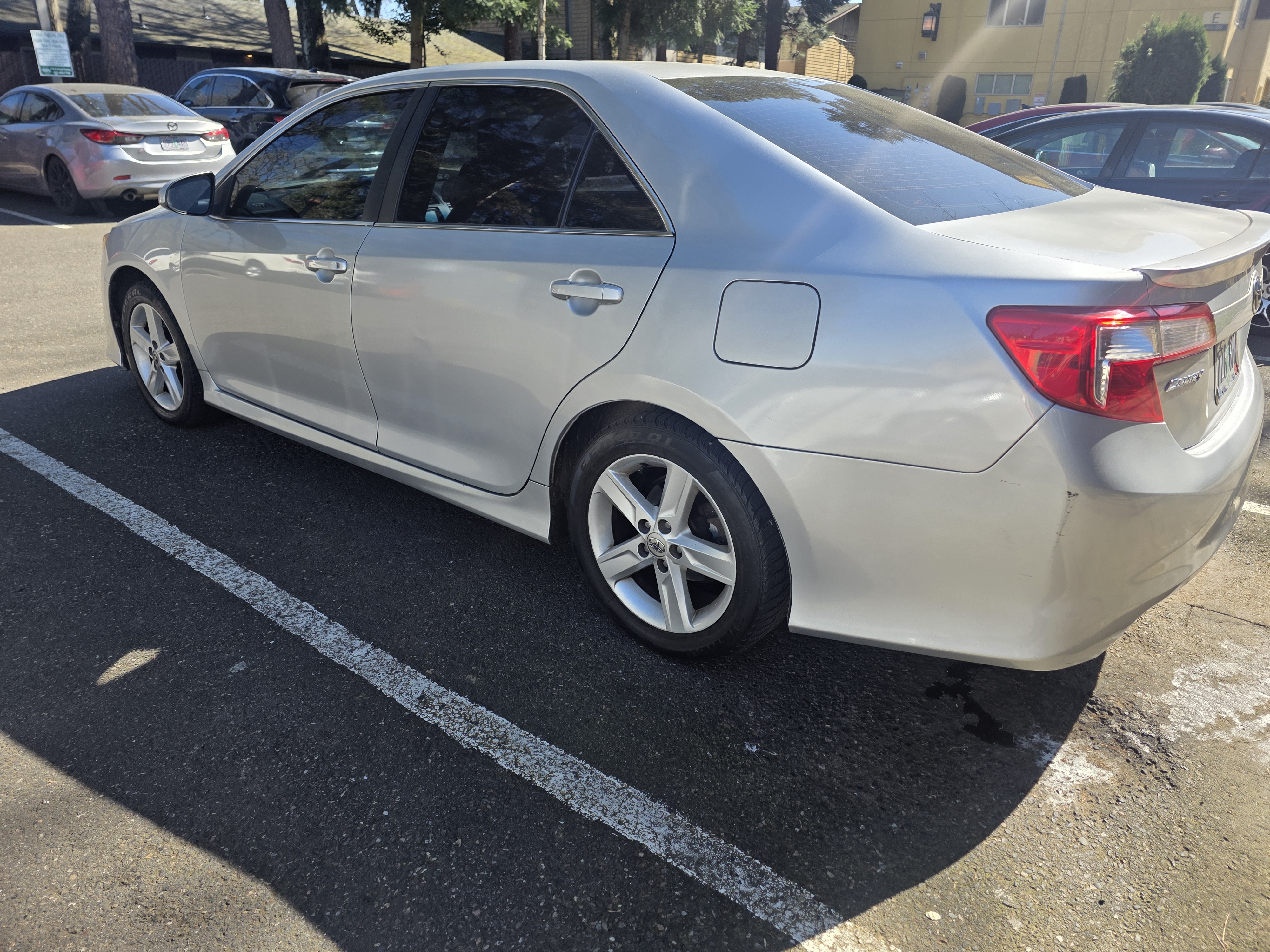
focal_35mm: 23
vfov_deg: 58.9
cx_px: 635
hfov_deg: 73.9
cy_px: 476
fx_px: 844
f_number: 1.7
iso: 80
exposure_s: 1/2384
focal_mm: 6.3
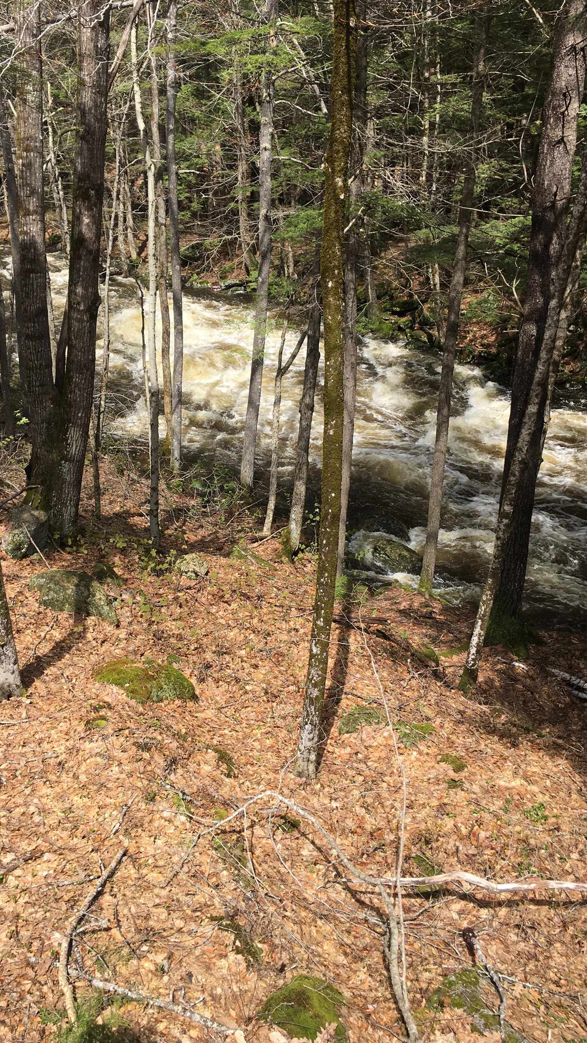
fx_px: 885
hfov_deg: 36.6
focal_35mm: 32
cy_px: 525
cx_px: 238
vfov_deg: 61.0
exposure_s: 1/950
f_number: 2.2
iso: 25
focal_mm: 4.15
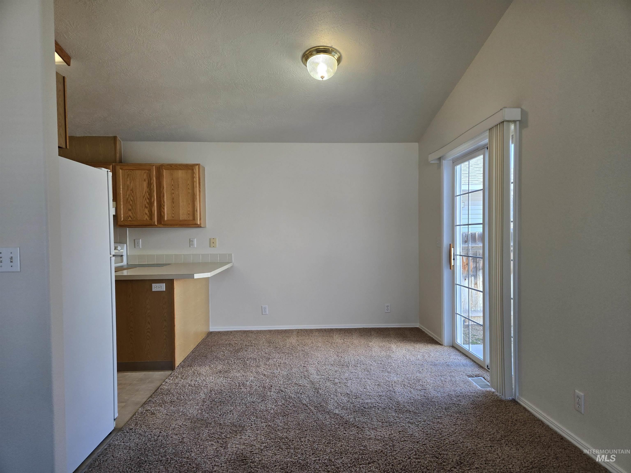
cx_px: 316
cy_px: 236
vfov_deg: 58.9
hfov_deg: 73.9
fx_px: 419
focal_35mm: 23
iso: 80
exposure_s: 1/120
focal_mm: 5.4
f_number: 1.8
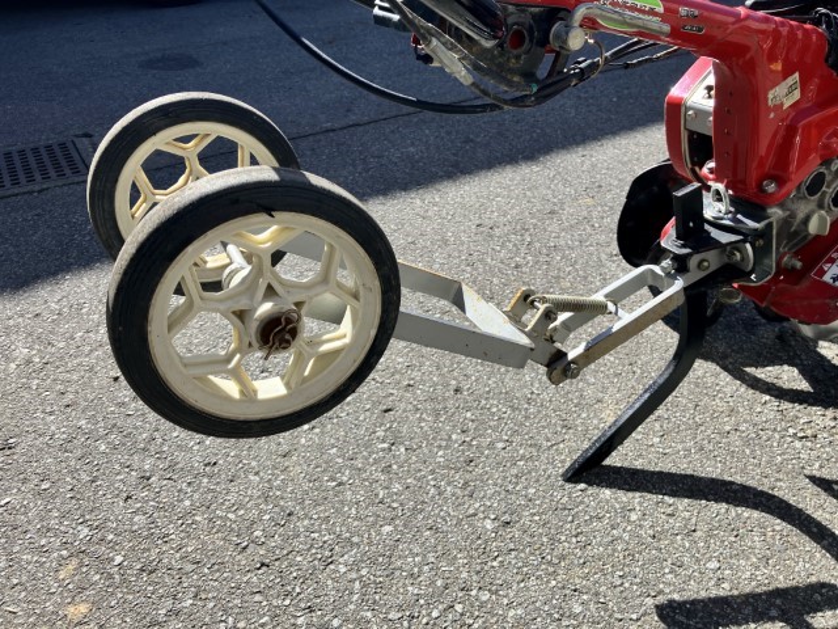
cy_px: 314
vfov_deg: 49.7
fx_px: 678
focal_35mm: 28
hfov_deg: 63.4
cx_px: 419
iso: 32
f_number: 1.8
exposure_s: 1/1312
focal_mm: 3.99
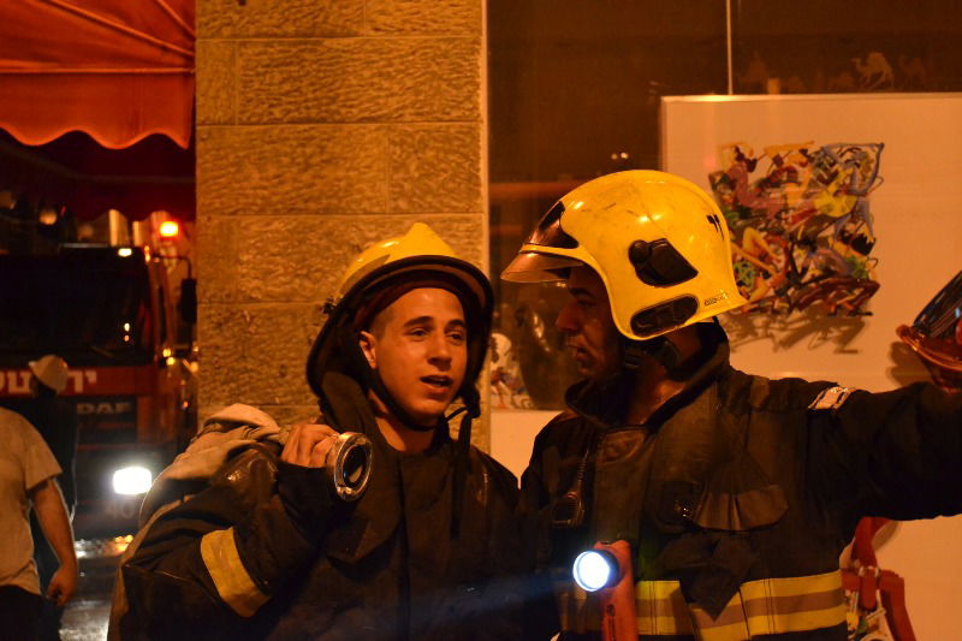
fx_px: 1443
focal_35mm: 54
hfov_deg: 36.9
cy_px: 320
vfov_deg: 25.0
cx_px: 481
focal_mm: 36
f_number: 5
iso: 3200
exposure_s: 1/25
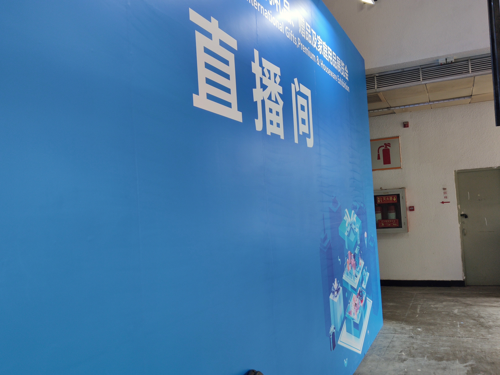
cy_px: 188
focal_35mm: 31
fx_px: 448
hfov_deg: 58.4
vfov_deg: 45.4
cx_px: 250
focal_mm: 4.75
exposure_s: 1/100
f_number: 1.75
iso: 135
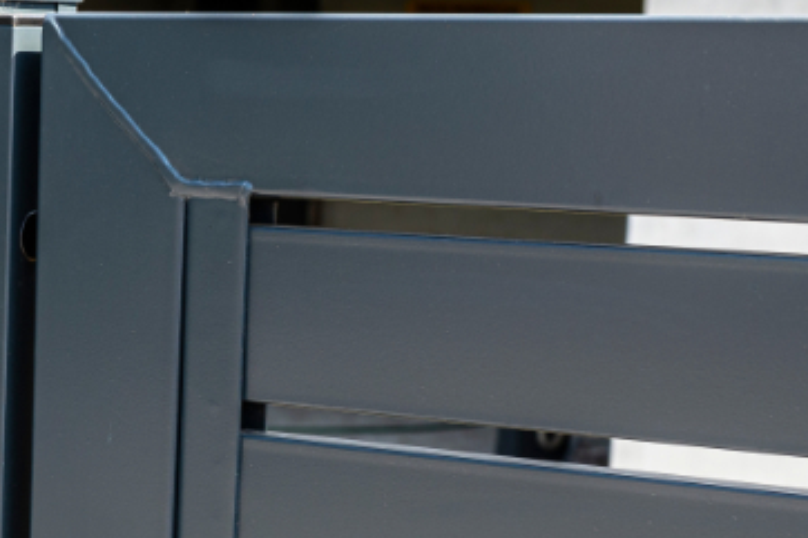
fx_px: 2602
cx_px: -109
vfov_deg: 11.6
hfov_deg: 17.0
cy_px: 616
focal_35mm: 116
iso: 200
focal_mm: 35
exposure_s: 1/80
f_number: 5.6
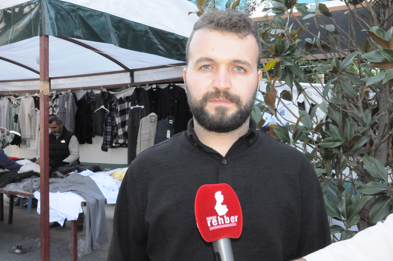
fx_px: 409
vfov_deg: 35.4
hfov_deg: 51.3
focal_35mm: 38
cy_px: 130
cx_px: 196
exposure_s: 1/200
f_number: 16
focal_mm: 25
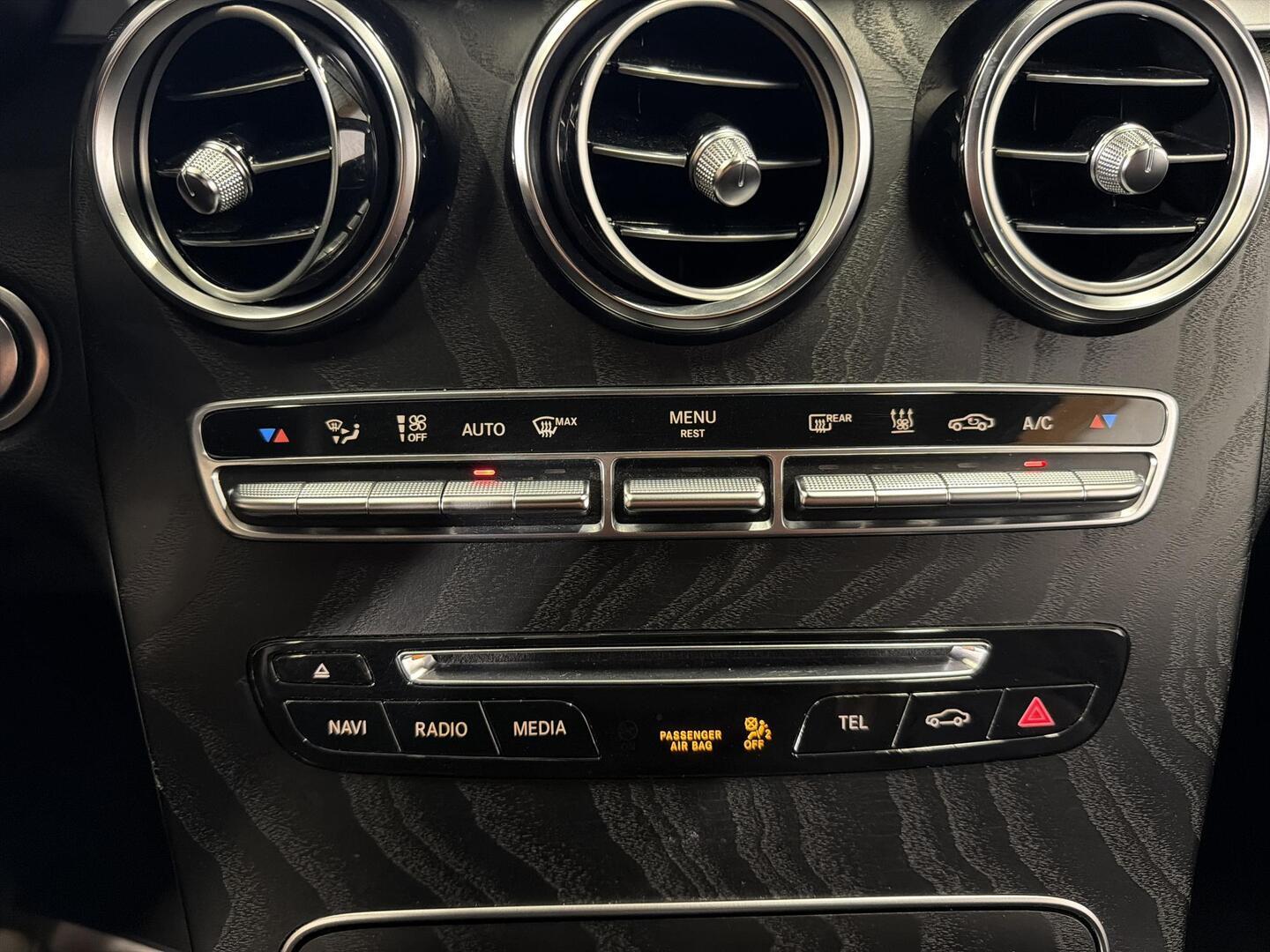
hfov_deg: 71.6
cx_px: 635
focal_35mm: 24
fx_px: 881
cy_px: 476
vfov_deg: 56.8
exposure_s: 1/32
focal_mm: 6.76
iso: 800
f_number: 1.78
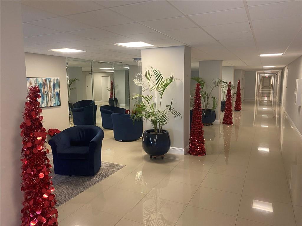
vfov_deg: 53.1
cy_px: 113
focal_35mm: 26
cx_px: 151
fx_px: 227
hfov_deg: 67.3
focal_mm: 4.25
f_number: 1.8
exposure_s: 1/60
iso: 160
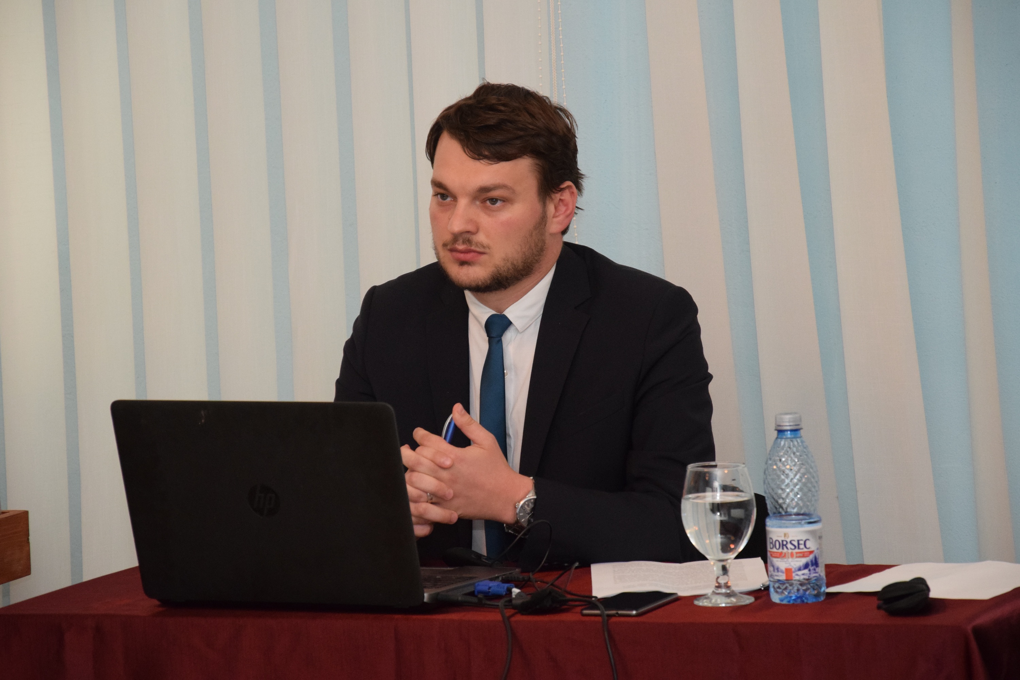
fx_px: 4462
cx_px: 510
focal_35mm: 158
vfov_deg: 8.7
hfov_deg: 13.0
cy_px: 340
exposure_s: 1/100
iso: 2500
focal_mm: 105
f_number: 6.3
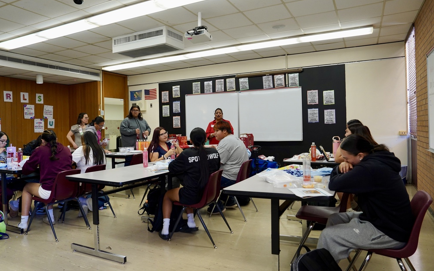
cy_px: 128
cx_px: 213
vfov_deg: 49.2
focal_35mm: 25
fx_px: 296
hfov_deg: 72.5
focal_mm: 24
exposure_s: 1/160
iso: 1600
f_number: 4
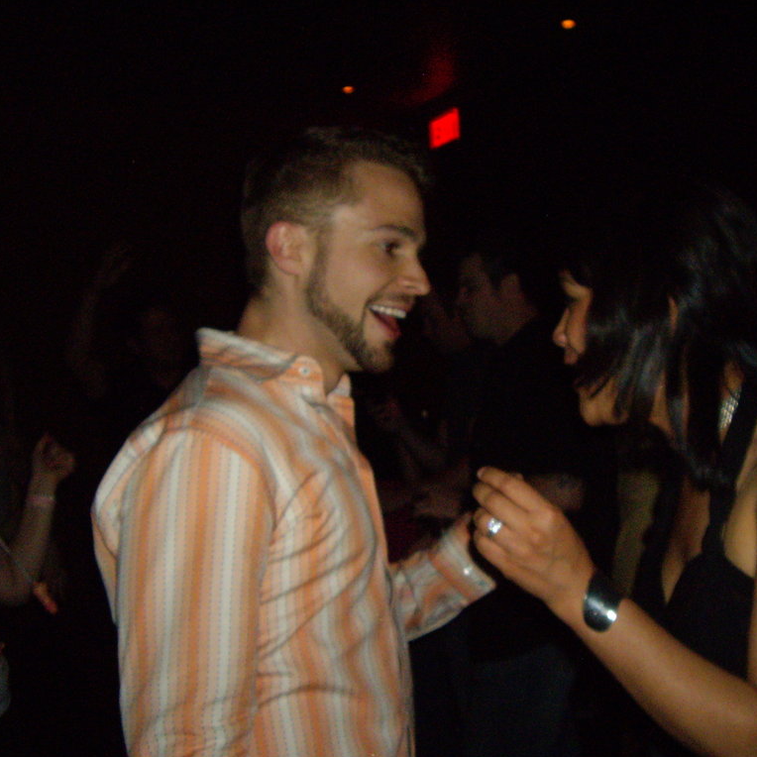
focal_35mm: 45
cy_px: 379
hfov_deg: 37.5
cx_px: 421
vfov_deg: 37.6
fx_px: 1113
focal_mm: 6.2
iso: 400
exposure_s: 1/40
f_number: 2.7
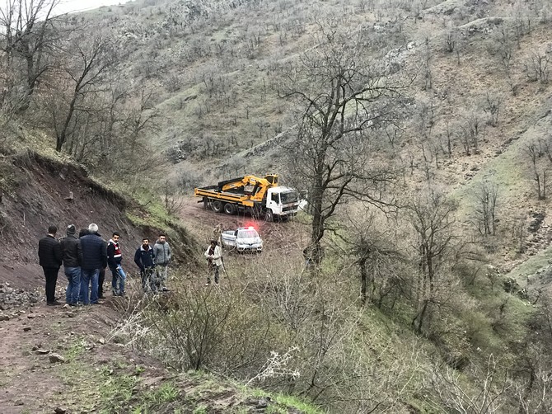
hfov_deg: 33.8
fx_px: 909
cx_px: 276
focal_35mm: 57
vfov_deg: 25.6
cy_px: 207
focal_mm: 6.6
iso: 200
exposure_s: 1/50
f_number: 2.8
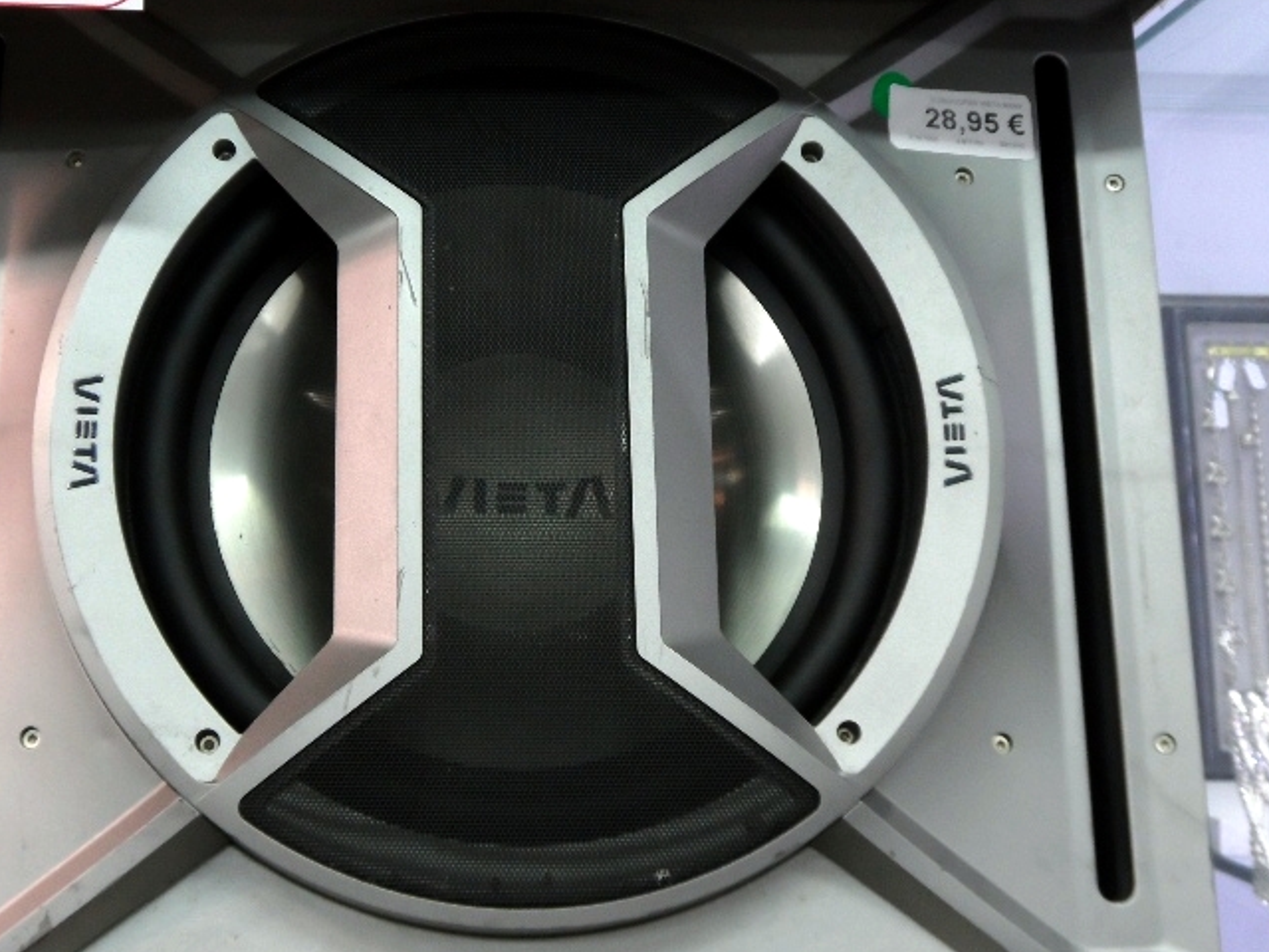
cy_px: 526
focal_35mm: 55
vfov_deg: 26.5
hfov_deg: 34.9
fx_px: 2016
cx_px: 533
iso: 400
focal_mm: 8
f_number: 3.9
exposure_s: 1/30
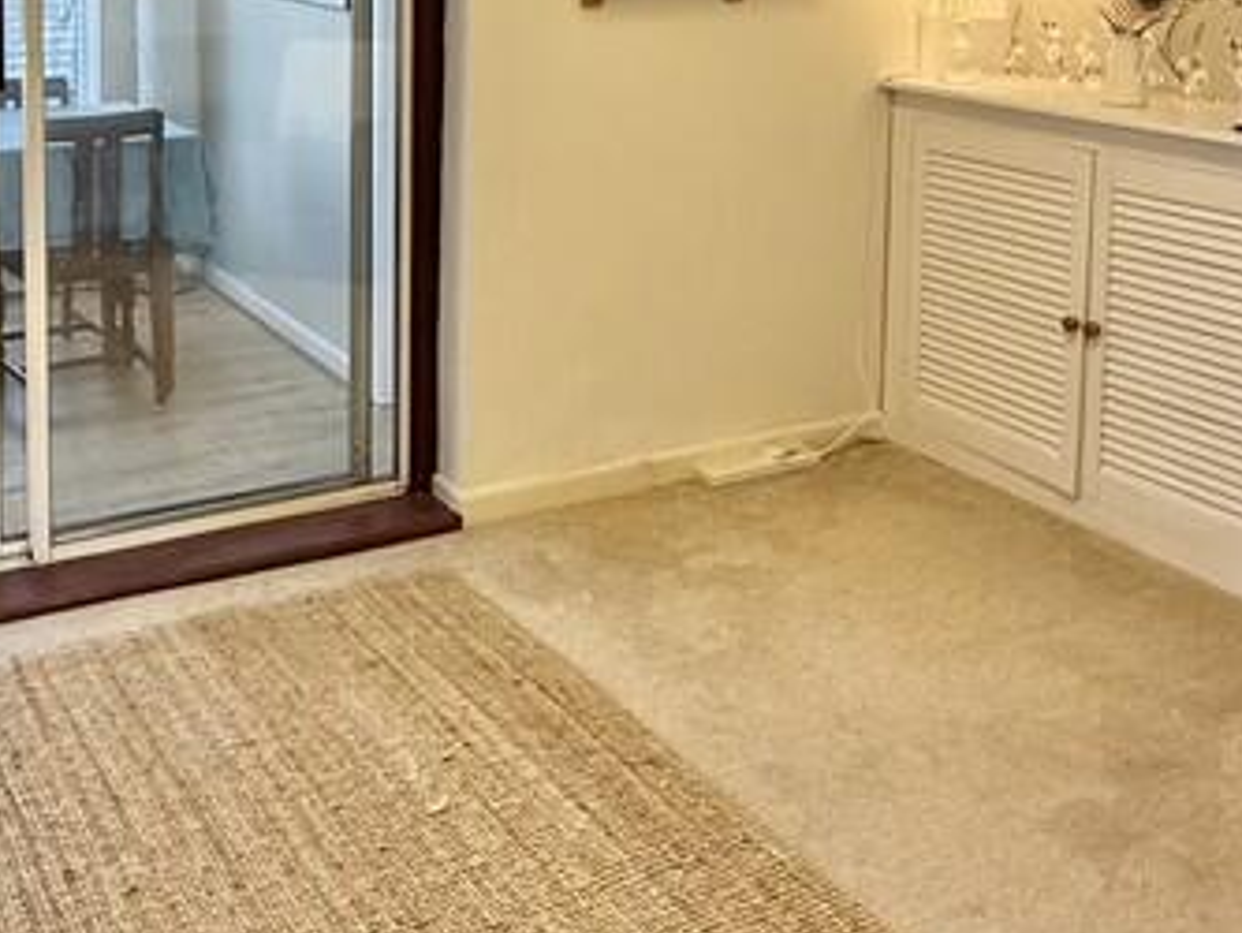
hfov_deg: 43.5
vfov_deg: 31.4
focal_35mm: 43
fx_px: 1543
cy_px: 22
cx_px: 474
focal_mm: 2.22
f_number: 2.2
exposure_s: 1/100
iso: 125
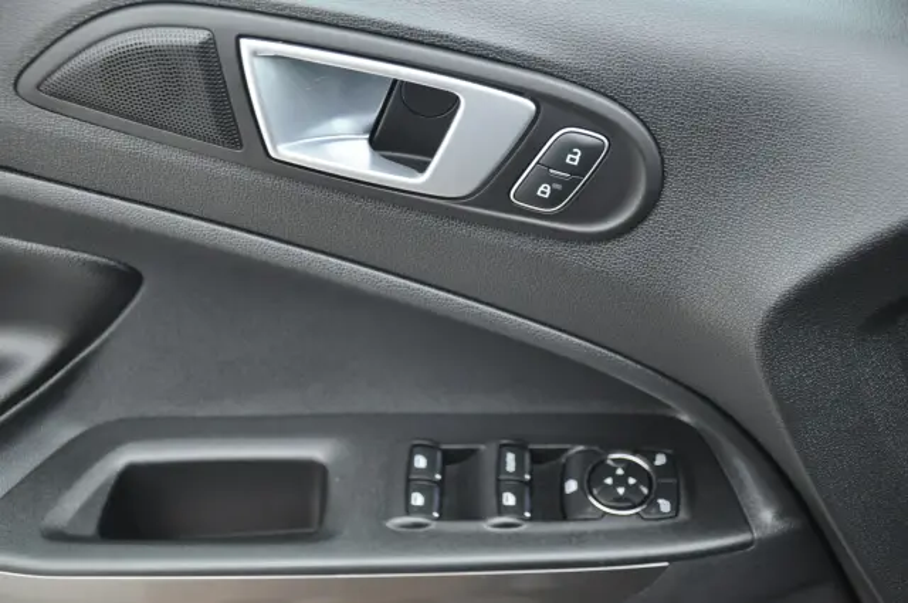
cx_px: 454
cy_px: 302
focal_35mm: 51
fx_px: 1285
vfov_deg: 26.4
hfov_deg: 38.9
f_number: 4.2
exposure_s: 1/30
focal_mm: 34
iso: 1100
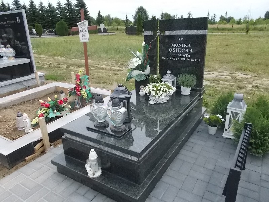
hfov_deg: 67.3
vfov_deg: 53.1
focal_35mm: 26
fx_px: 202
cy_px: 101
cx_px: 134
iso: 400
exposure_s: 1/400
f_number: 8
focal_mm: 4.6
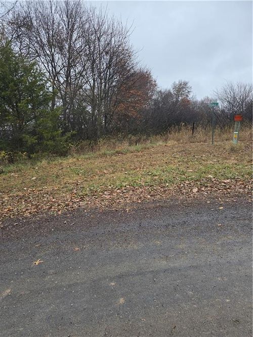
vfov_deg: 73.9
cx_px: 126
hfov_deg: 58.9
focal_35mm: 23
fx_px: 224
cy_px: 168
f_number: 1.7
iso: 20
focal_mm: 6.3
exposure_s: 1/180
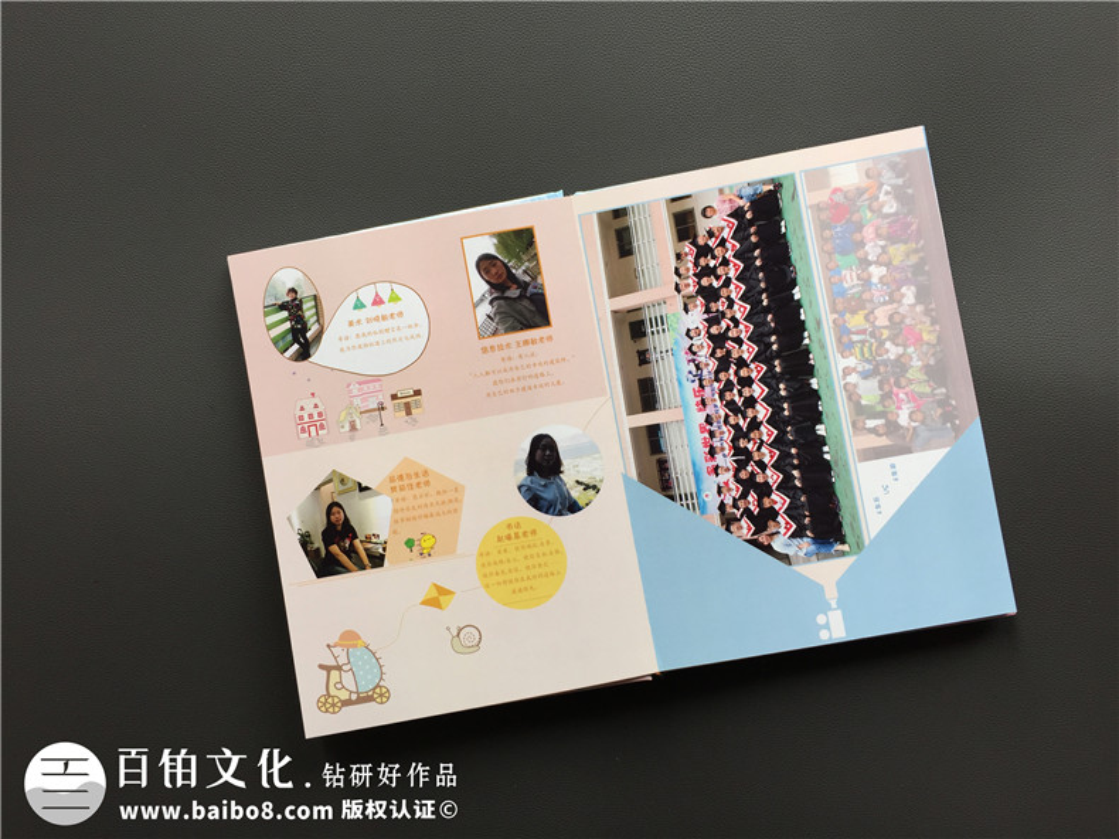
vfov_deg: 48.2
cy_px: 420
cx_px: 560
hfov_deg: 61.7
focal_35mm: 29
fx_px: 937
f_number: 2.2
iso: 32
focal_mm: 4.15
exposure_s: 1/100
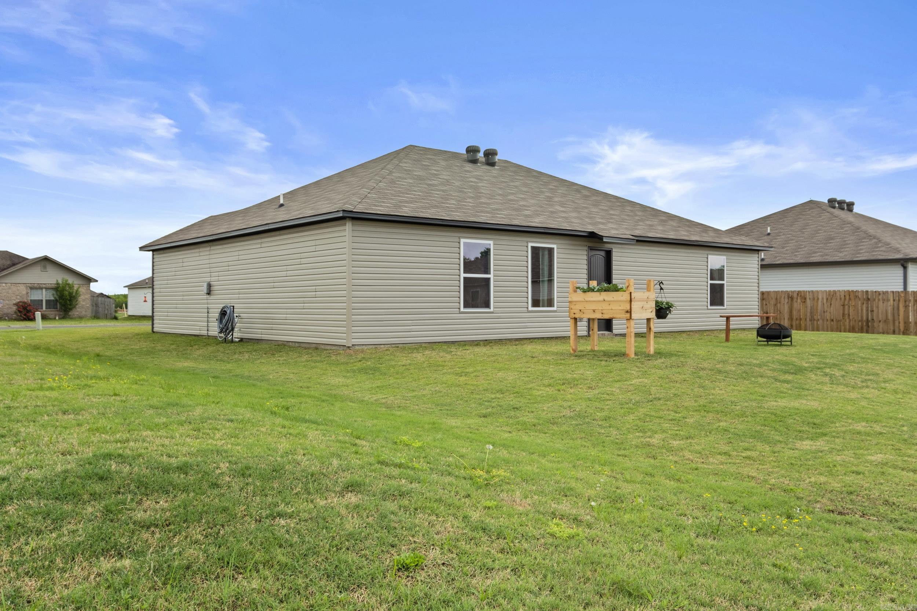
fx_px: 739
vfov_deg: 45.0
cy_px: 306
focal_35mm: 29
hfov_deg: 63.7
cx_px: 458
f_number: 8
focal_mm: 19.1
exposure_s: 1/50
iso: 200
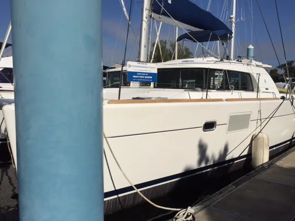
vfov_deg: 48.2
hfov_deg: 61.7
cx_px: 148
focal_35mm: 29
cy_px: 110
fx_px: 247
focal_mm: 4.15
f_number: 2.2
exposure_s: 1/7937
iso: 32
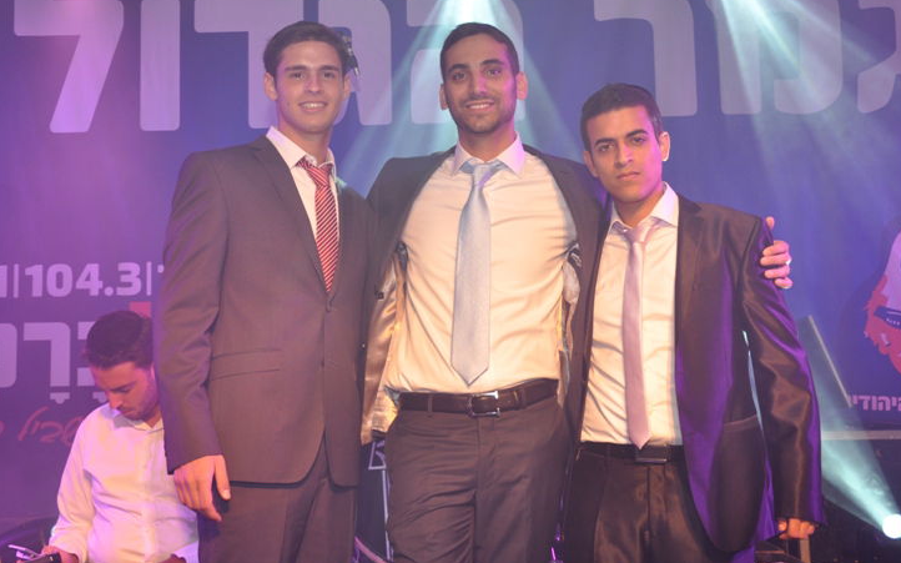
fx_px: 1080
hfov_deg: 45.3
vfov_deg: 29.2
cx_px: 434
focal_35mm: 44
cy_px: 273
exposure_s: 1/60
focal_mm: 26
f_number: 4
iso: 400
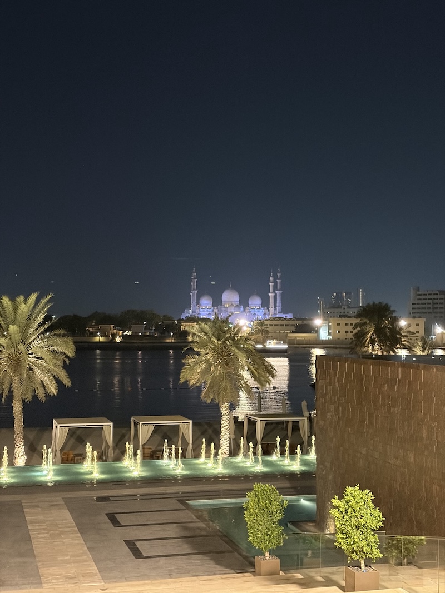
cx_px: 222
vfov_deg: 36.8
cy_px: 296
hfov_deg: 28.0
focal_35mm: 52
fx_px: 891
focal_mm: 5.96
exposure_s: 1/20
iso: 400
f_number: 1.6
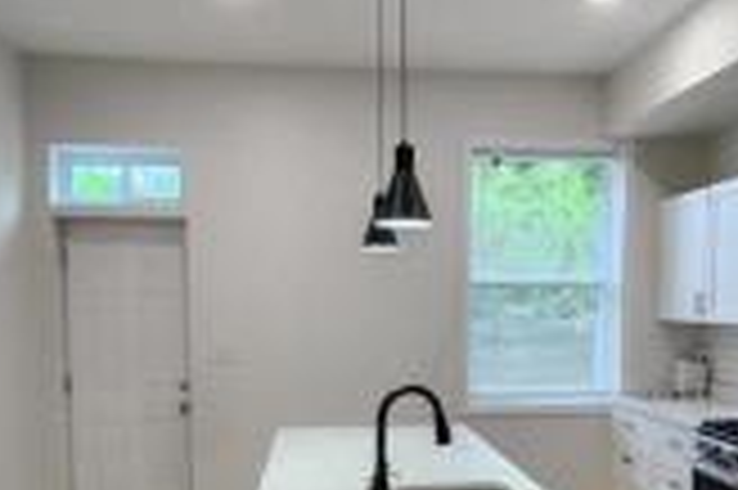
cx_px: 396
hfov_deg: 57.2
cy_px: 346
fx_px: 676
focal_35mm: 33
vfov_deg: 39.2
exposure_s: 1/60
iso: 100
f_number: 2.2
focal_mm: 2.2
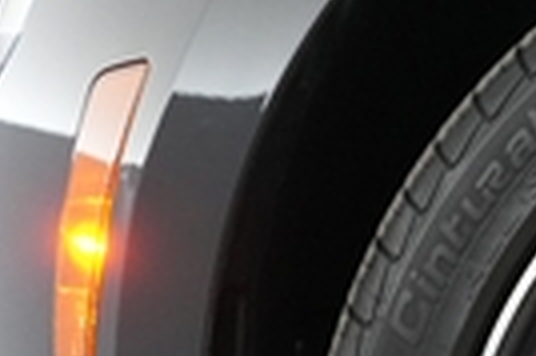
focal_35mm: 124
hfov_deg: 14.3
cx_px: 1008
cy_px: 576
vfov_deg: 10.5
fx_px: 1844
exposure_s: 1/160
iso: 6400
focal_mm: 26
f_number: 2.8
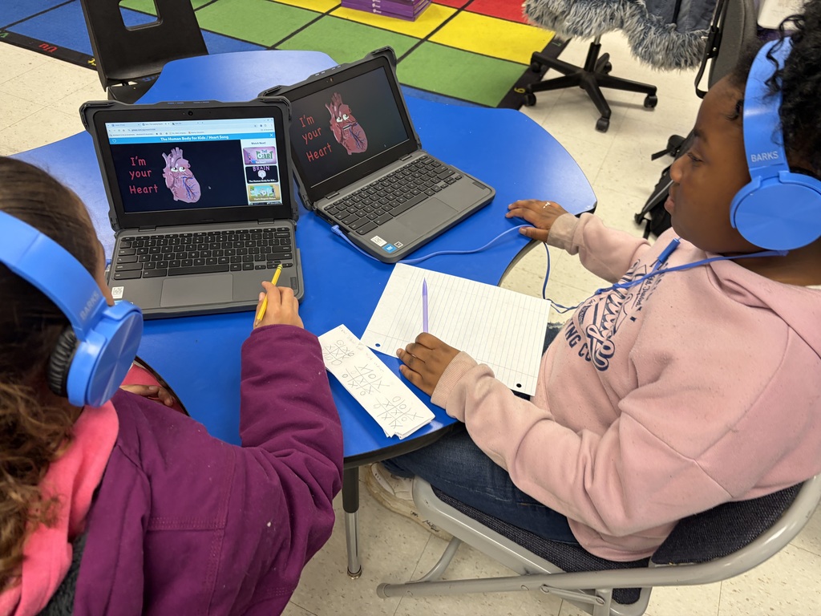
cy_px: 308
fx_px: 617
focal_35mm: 26
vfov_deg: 53.1
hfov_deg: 67.3
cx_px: 410
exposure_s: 1/60
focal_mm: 5.96
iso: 100
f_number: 1.6
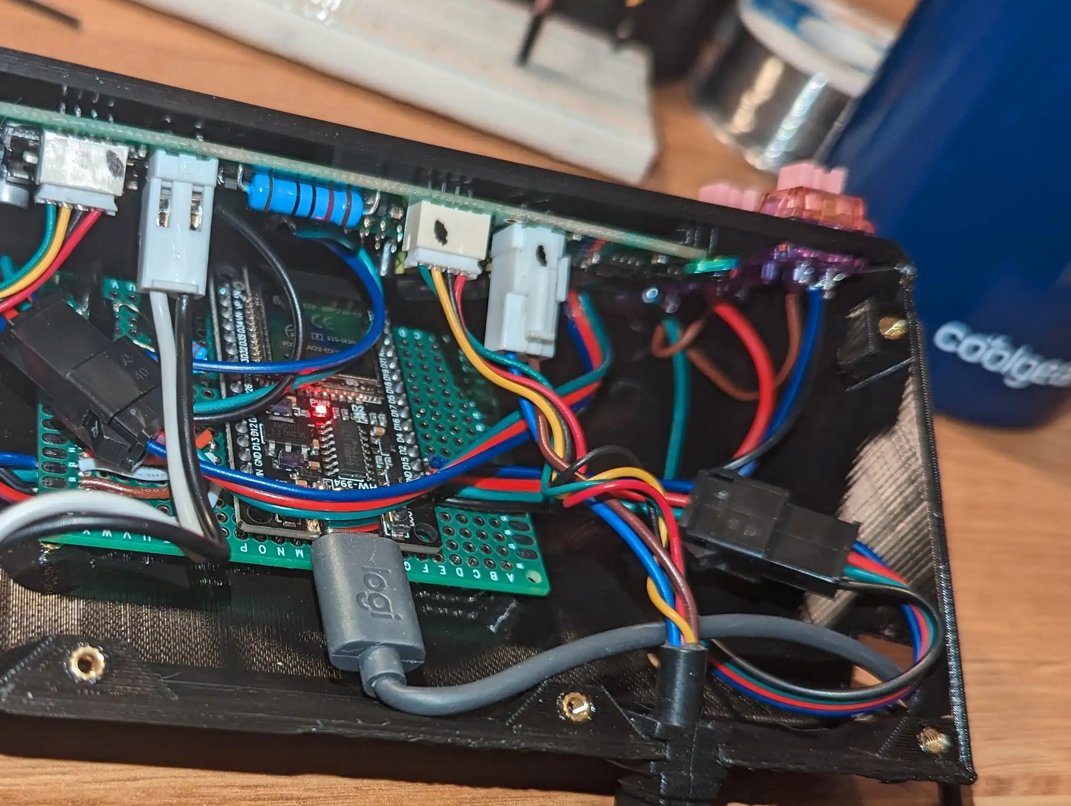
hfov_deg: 42.9
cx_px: 313
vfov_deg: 33.6
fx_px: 1332
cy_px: 492
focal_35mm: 43
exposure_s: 1/85.7
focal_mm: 6.81
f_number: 1.85
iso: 84
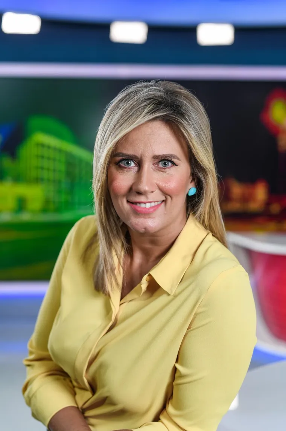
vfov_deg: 39.6
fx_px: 598
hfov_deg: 26.9
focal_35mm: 50
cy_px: 216
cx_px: 143
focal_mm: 50
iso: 200
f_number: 2.8
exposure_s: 1/200
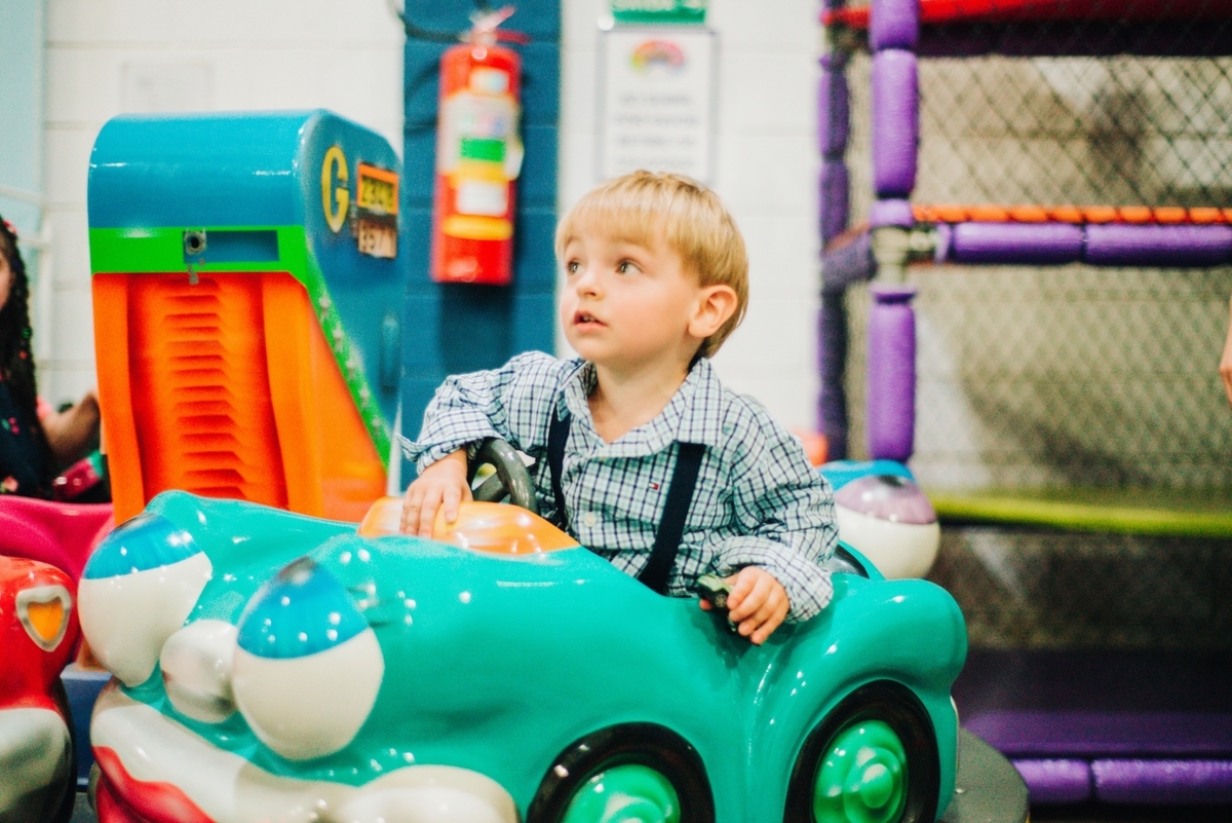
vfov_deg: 27.0
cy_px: 412
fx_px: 1712
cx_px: 616
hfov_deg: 39.6
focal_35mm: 50
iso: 2000
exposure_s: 1/200
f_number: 1.8
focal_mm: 50
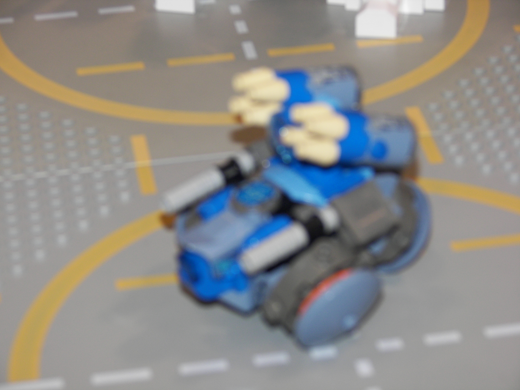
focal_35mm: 134
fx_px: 2013
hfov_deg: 14.7
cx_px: 259
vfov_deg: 11.1
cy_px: 194
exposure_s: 1/40
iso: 64
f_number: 3.2
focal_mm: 22.1
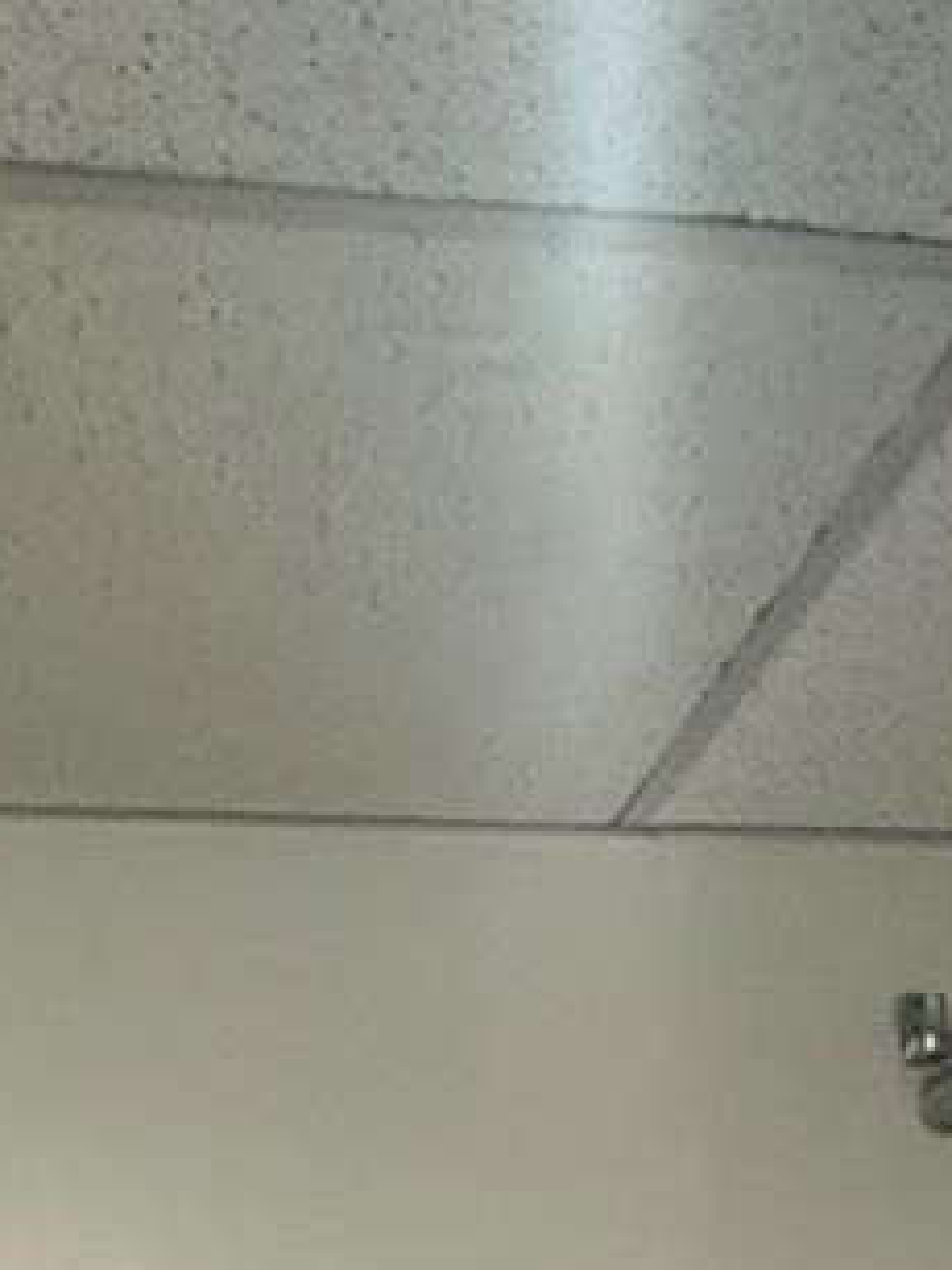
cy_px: 2581
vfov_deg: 18.1
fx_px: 2569
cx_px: 410
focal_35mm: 70
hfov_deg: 21.0
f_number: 2.2
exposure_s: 1/120
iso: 250
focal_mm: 2.22
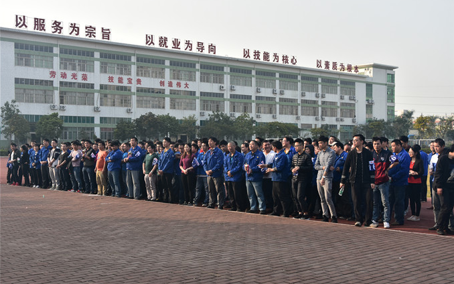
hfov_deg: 43.5
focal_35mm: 46
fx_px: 569
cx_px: 227
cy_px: 147
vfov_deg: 28.0
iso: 200
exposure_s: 1/250
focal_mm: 30
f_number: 6.3
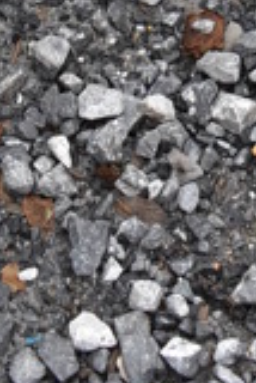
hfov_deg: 8.7
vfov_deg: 11.6
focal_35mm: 154
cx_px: 383
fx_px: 1639
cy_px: -451
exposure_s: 1/250
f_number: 7.1
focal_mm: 18
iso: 200
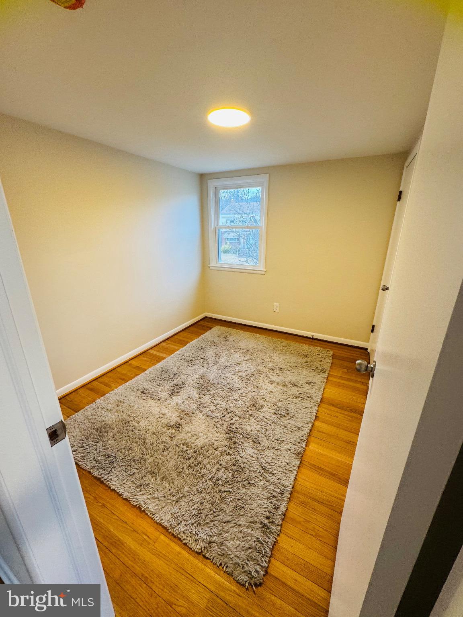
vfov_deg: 102.1
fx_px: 250
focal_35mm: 14
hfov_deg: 85.7
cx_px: 232
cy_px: 308
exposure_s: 1/120
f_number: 2.2
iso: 125
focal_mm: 2.22
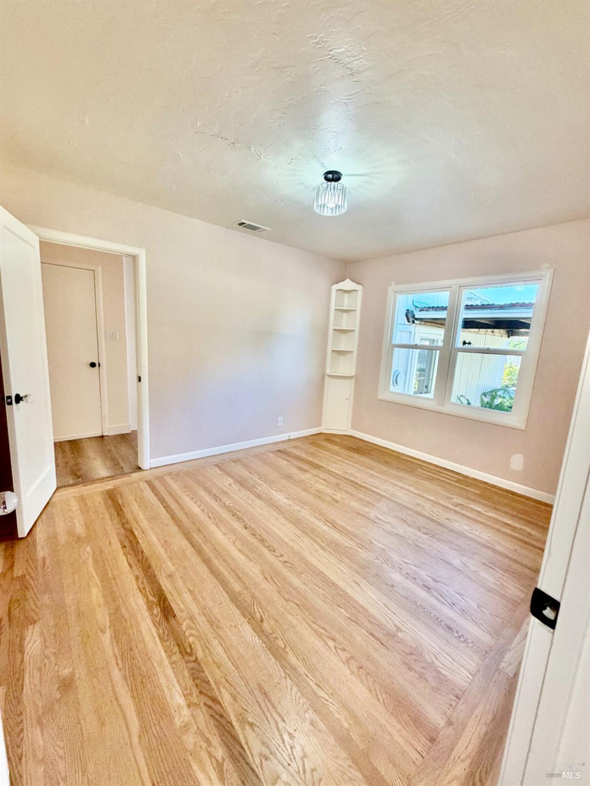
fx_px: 318
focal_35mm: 14
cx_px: 295
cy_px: 393
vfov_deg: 102.0
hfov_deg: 85.7
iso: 200
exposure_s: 1/60
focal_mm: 2.22
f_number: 2.2
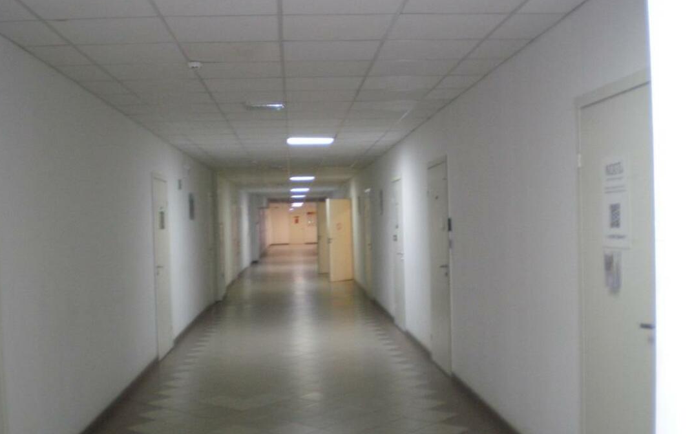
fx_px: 775
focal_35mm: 41
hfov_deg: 48.2
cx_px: 345
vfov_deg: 31.2
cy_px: 249
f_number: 3.1
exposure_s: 1/30
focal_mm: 6.3
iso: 400
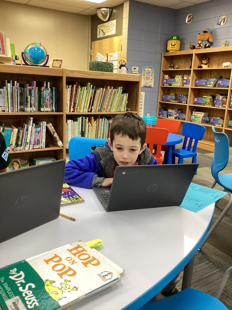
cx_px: 116
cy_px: 155
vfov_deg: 58.4
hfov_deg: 45.4
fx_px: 277
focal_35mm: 31
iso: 200
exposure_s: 1/60
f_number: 2.4
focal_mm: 3.3
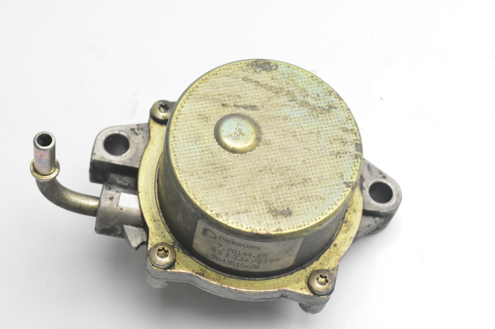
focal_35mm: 82
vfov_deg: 16.5
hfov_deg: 24.6
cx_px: 248
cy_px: 164
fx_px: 1134
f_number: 9
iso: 6400
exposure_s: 1/320
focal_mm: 55
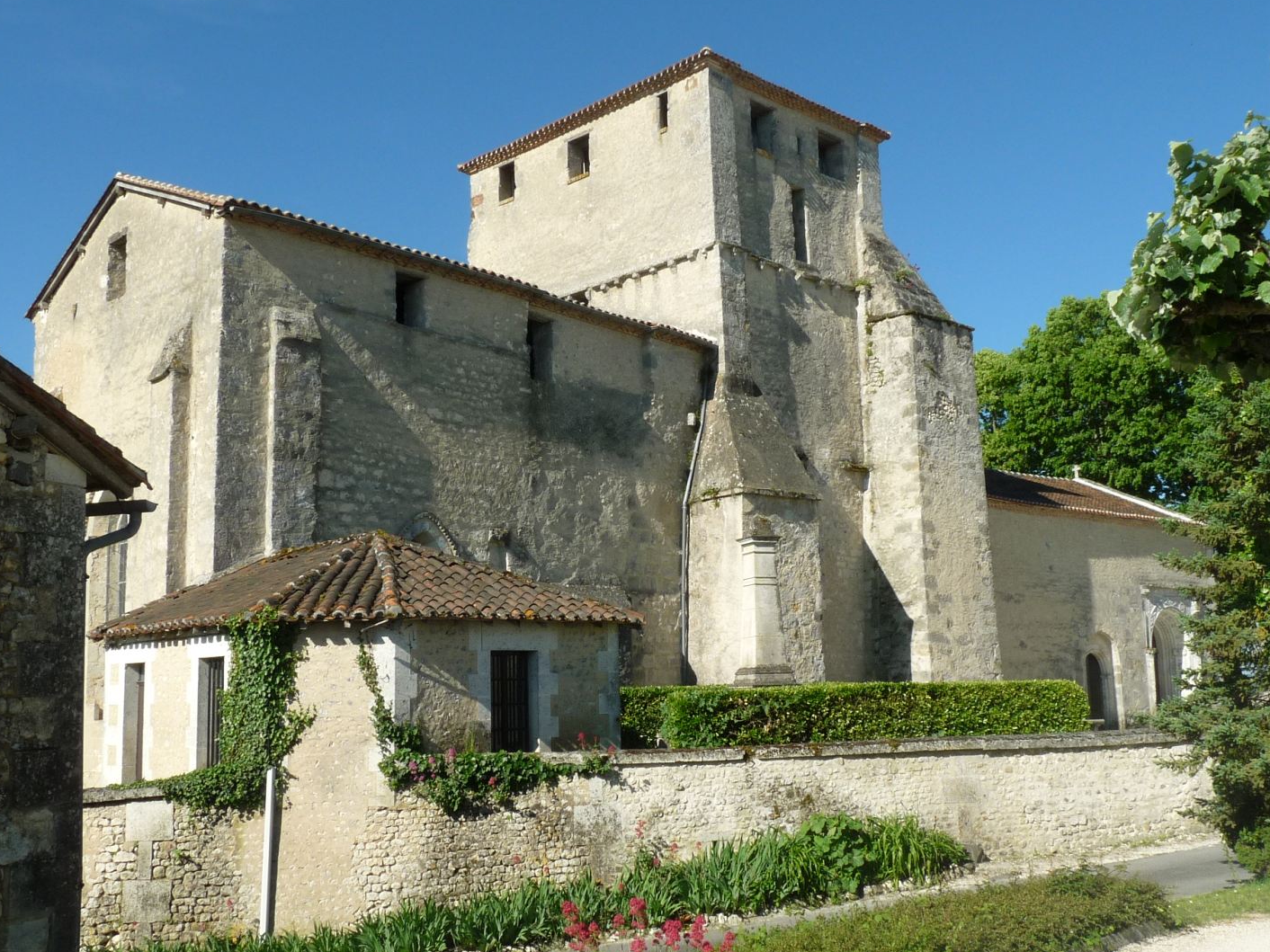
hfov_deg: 54.0
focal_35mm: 34
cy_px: 512
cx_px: 651
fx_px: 1247
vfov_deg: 41.8
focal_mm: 4.8
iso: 100
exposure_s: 1/400
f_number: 5.6
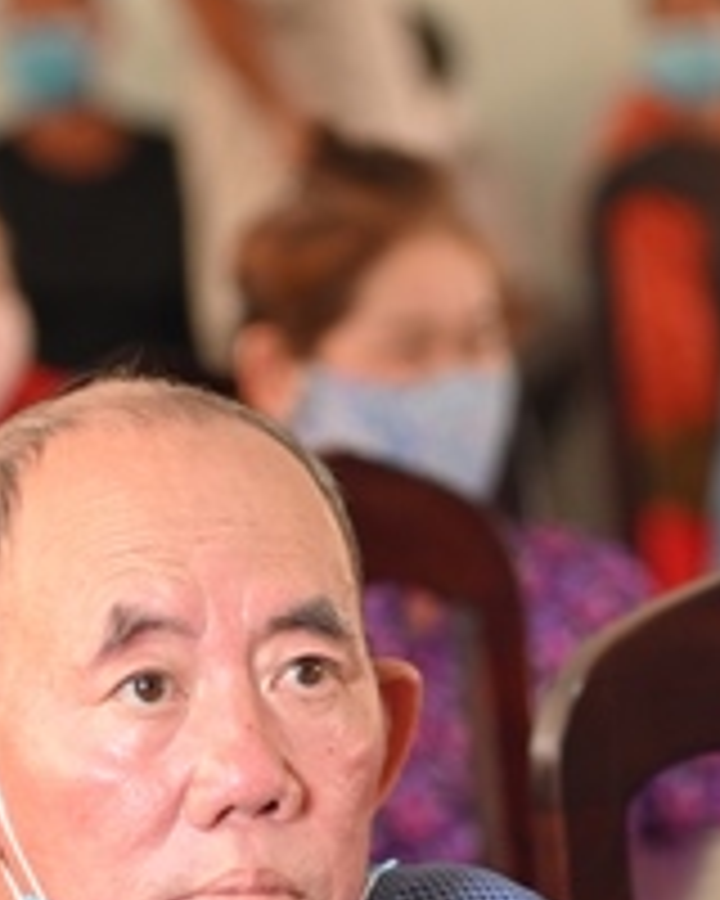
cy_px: 783
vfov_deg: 5.3
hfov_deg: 4.2
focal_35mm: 365
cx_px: 256
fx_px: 9722
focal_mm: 120
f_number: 4
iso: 800
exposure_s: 1/60
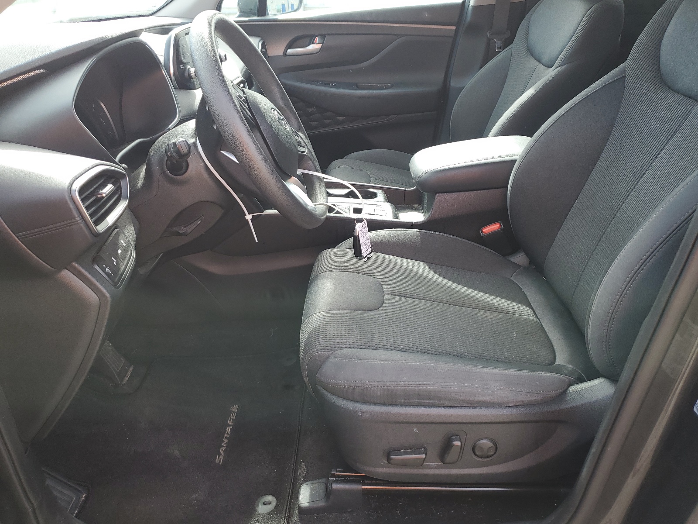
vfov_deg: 53.1
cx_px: 349
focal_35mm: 26
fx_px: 524
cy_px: 262
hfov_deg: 67.3
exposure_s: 1/263
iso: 50
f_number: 1.5
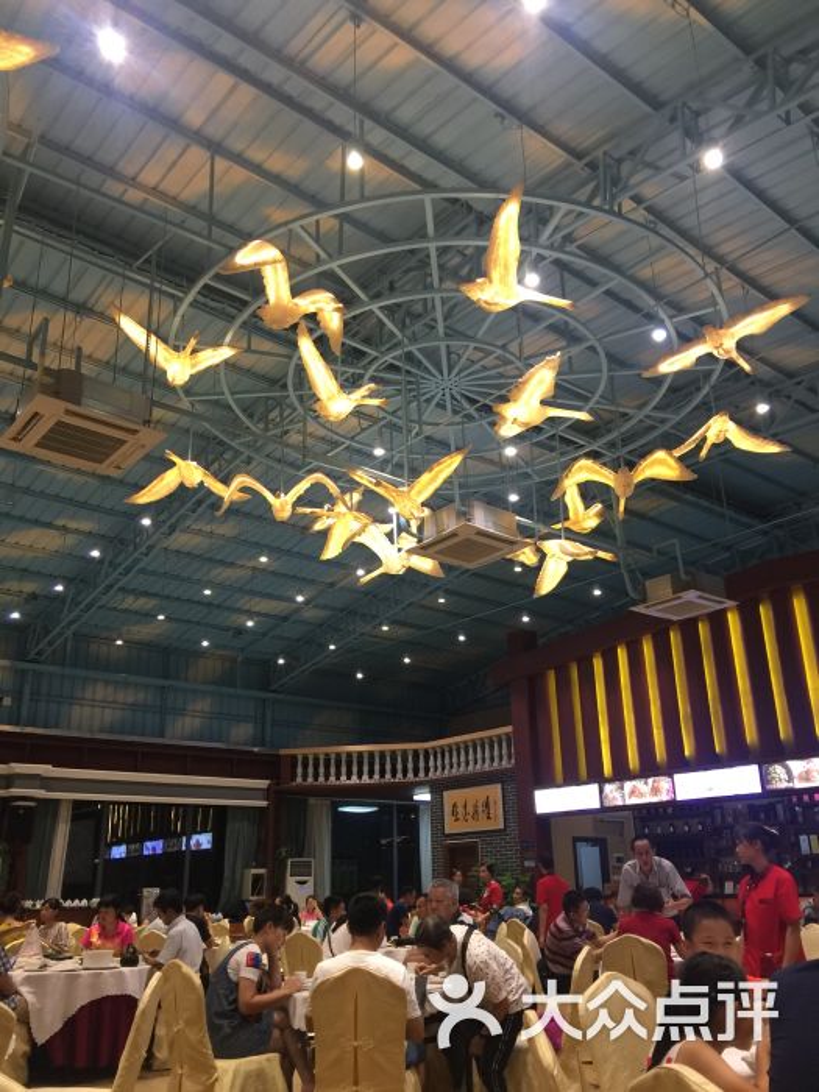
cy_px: 546
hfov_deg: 48.2
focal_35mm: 29
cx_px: 410
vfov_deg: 61.7
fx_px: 915
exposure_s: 1/17
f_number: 2.2
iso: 50
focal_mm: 4.15
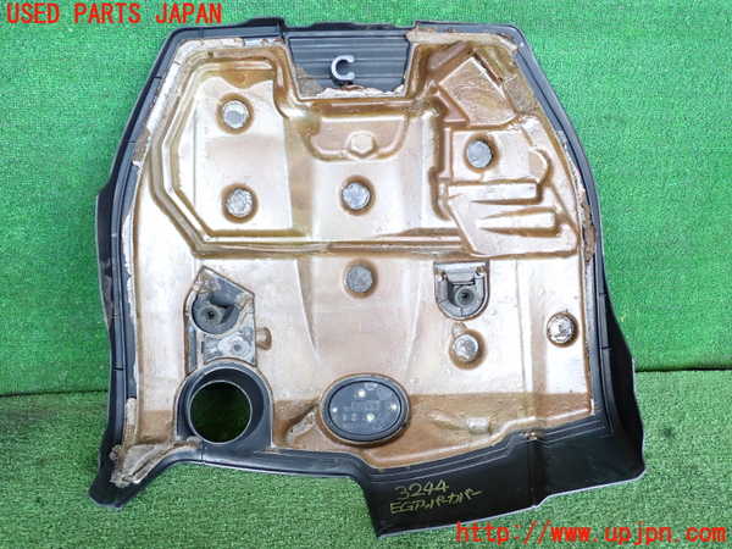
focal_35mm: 30
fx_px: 634
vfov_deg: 46.8
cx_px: 366
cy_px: 274
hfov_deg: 60.0
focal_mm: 5.4
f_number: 2.3
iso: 250
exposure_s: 1/125
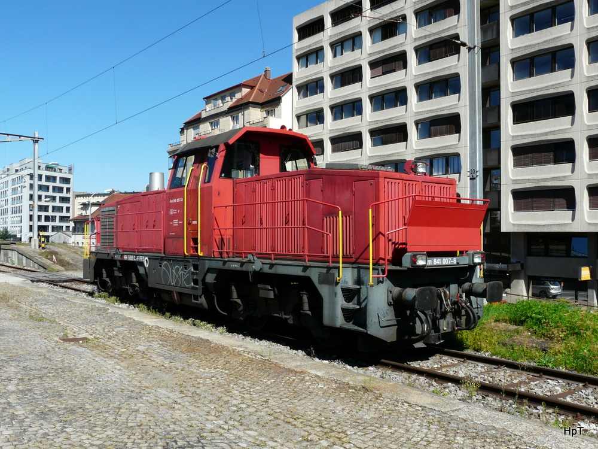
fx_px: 570
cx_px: 299
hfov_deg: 55.4
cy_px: 224
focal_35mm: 33
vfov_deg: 42.9
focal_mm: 5.4
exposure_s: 1/400
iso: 100
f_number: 5.6
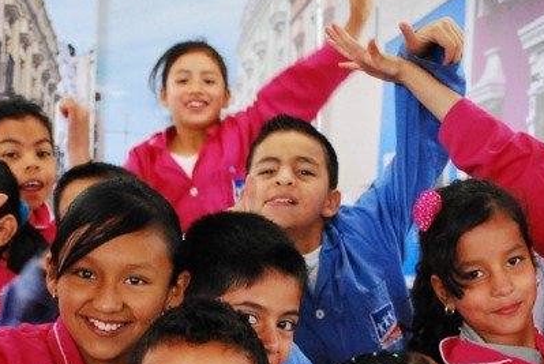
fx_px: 1513
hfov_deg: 20.4
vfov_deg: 13.5
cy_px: 370
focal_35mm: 100
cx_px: 209
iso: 1600
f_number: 4.5
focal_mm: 26
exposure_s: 1/80
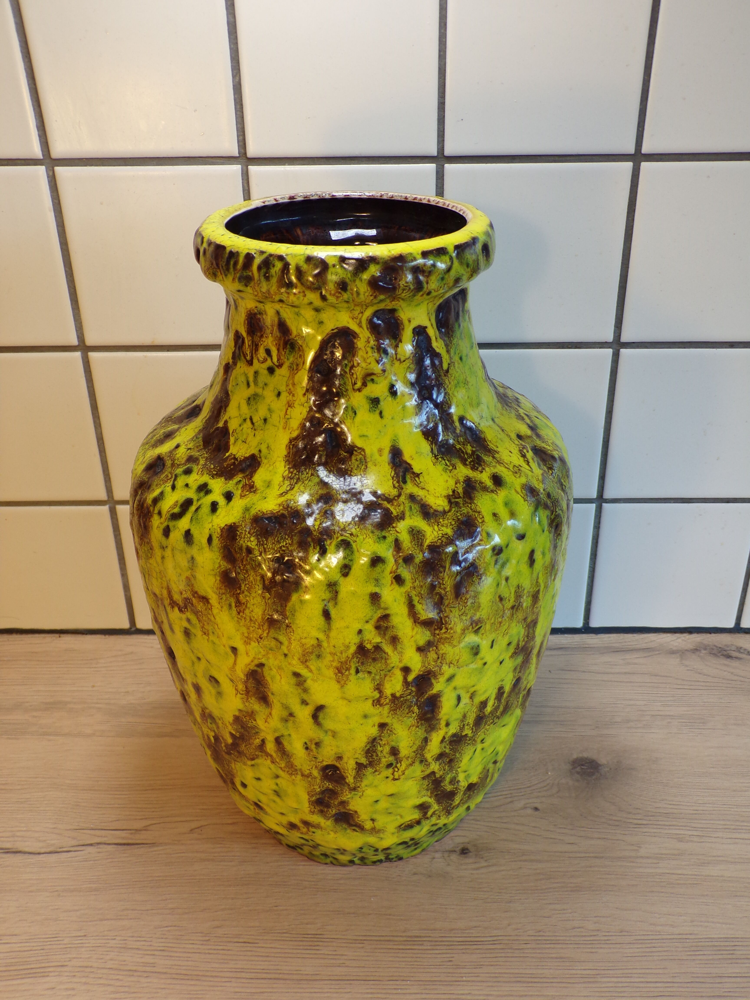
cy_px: 500
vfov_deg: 56.8
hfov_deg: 44.2
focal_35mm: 32
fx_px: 924
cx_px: 375
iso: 90
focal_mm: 5.8
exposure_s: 1/40
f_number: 3.2
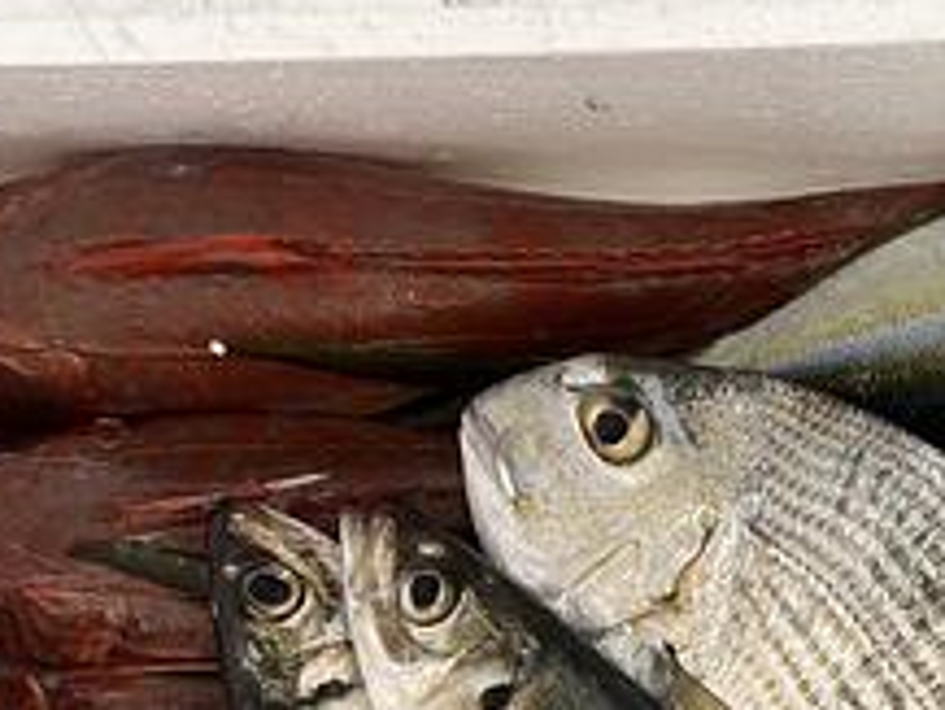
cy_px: 703
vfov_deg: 23.5
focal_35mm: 60
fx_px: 1639
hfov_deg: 31.0
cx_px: 814
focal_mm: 5.7
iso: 100
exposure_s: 1/120
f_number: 1.5
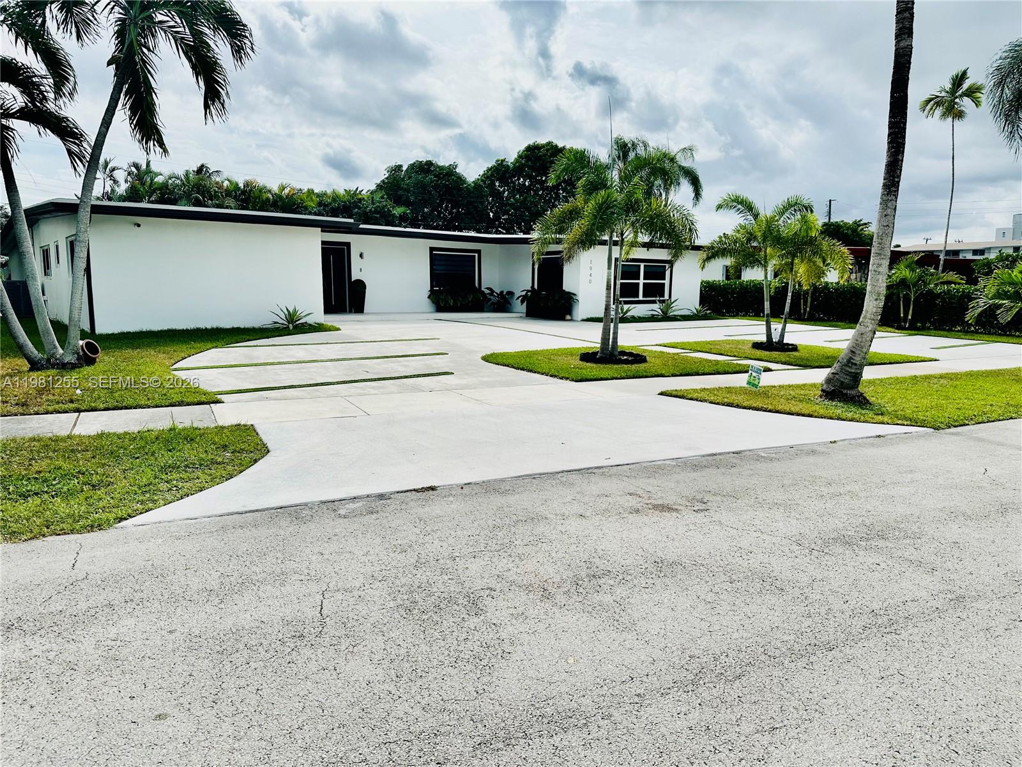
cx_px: 511
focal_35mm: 24
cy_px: 384
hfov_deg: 71.6
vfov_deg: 56.8
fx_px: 709
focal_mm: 6.86
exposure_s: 1/9709
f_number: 1.78
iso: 80
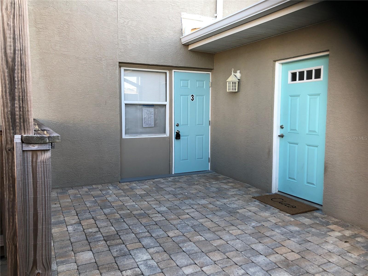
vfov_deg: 49.7
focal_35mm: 28
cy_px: 138
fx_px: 298
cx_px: 184
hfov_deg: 63.4
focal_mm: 3.99
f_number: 1.8
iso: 32
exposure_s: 1/120
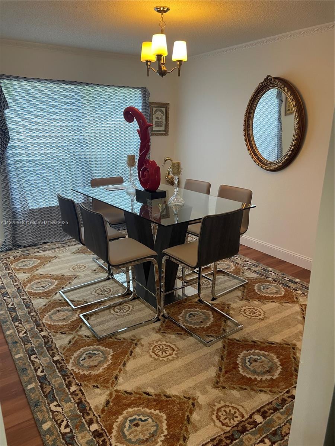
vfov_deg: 67.3
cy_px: 223
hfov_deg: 53.1
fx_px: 335
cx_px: 168
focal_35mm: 26
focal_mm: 4.2
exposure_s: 1/60
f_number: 1.6
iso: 125
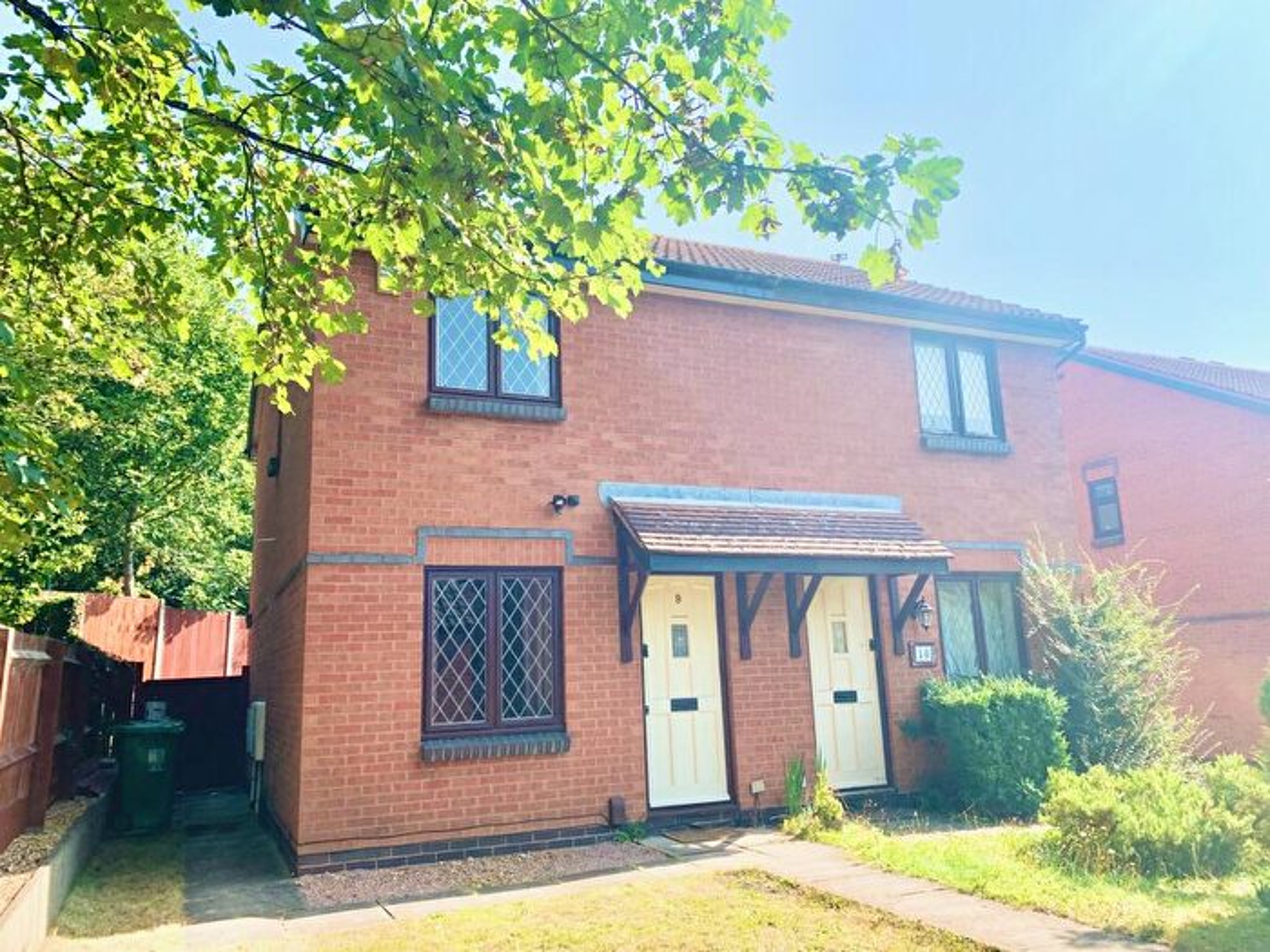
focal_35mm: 26
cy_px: 476
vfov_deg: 53.1
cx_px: 635
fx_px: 954
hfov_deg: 67.3
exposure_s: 1/871
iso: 25
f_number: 1.8
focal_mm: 4.25
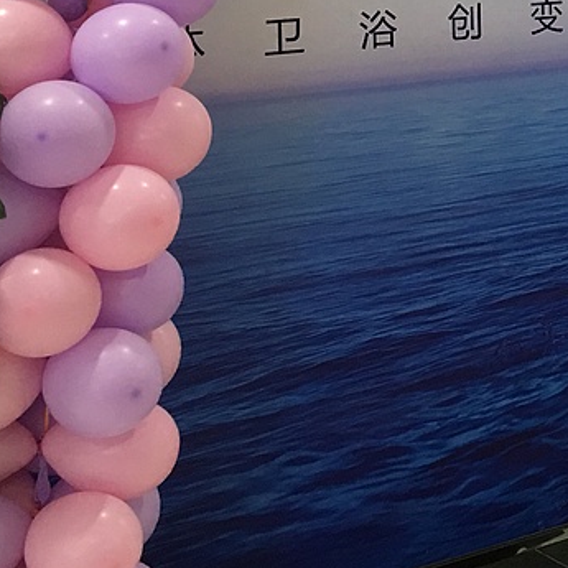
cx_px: 930
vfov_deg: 17.7
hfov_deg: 16.2
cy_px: -58
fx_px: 1764
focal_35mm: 95
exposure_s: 1/17
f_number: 2.2
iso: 50
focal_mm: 4.15
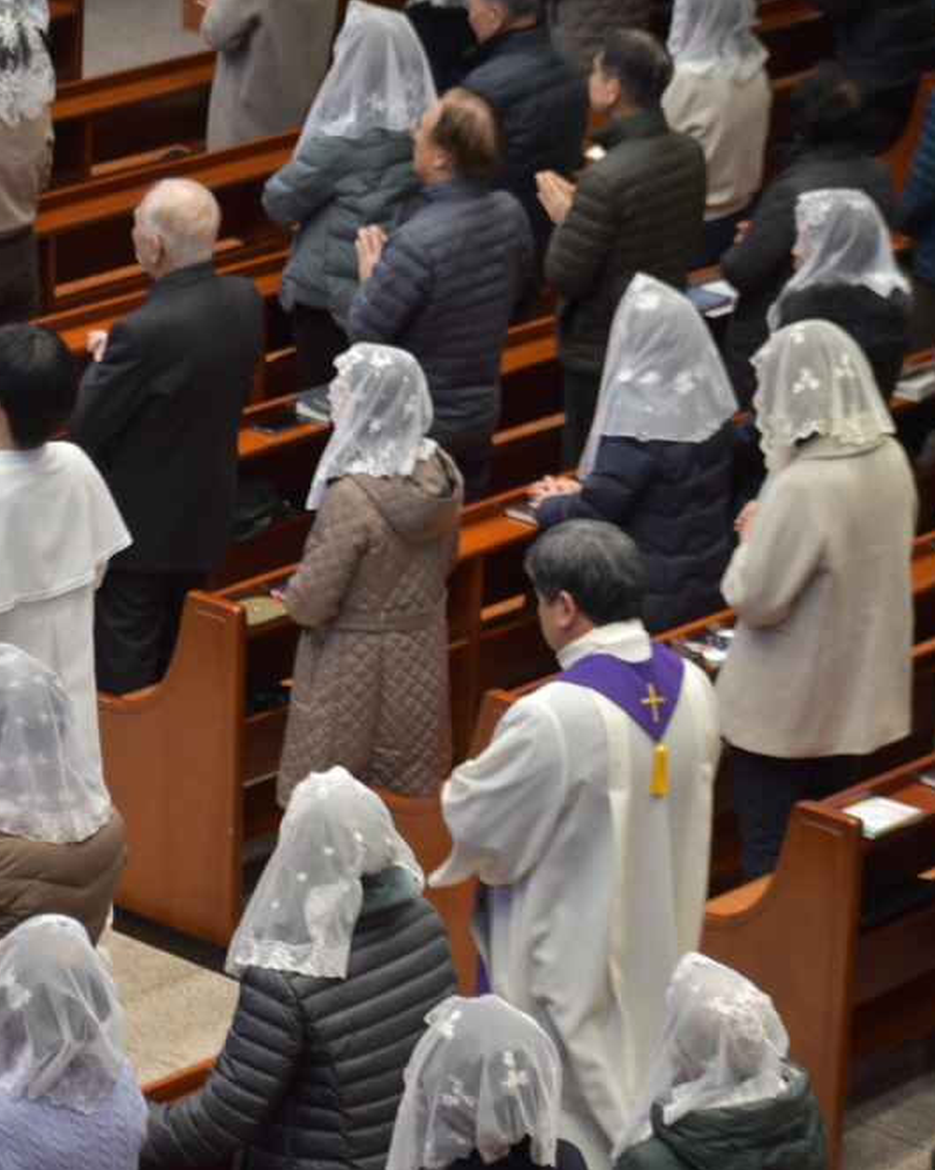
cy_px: 584
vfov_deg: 12.6
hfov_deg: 10.1
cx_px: 261
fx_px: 5295
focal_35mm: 153
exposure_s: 1/60
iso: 800
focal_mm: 72
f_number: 4.8
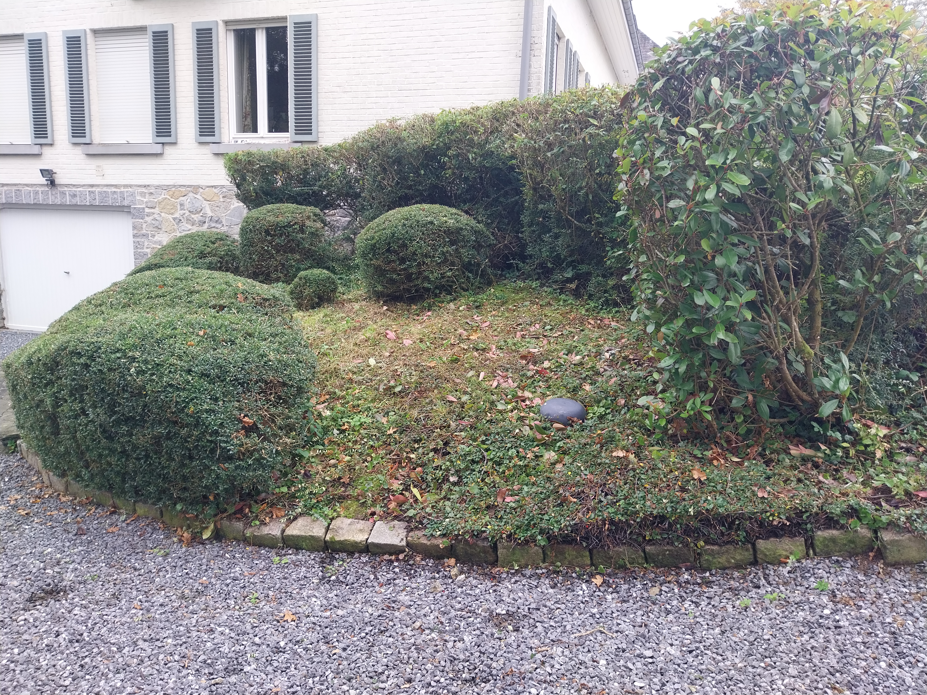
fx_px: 696
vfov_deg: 53.1
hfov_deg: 67.3
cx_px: 464
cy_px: 348
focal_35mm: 26
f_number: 1.8
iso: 40
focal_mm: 4
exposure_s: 1/100
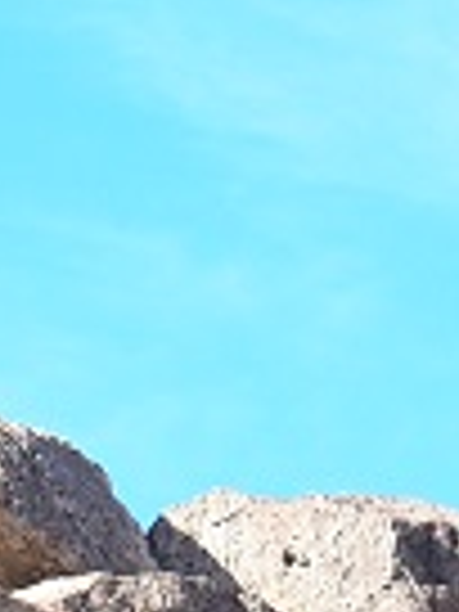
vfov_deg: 3.8
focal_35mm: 524
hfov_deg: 2.8
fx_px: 9264
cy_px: 830
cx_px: -972
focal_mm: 62
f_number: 11
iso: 200
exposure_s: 1/100
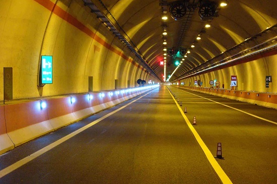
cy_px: 88
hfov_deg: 21.2
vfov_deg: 14.2
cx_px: 138
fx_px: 738
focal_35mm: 96
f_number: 2.8
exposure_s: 1/4
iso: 200
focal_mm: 15.3
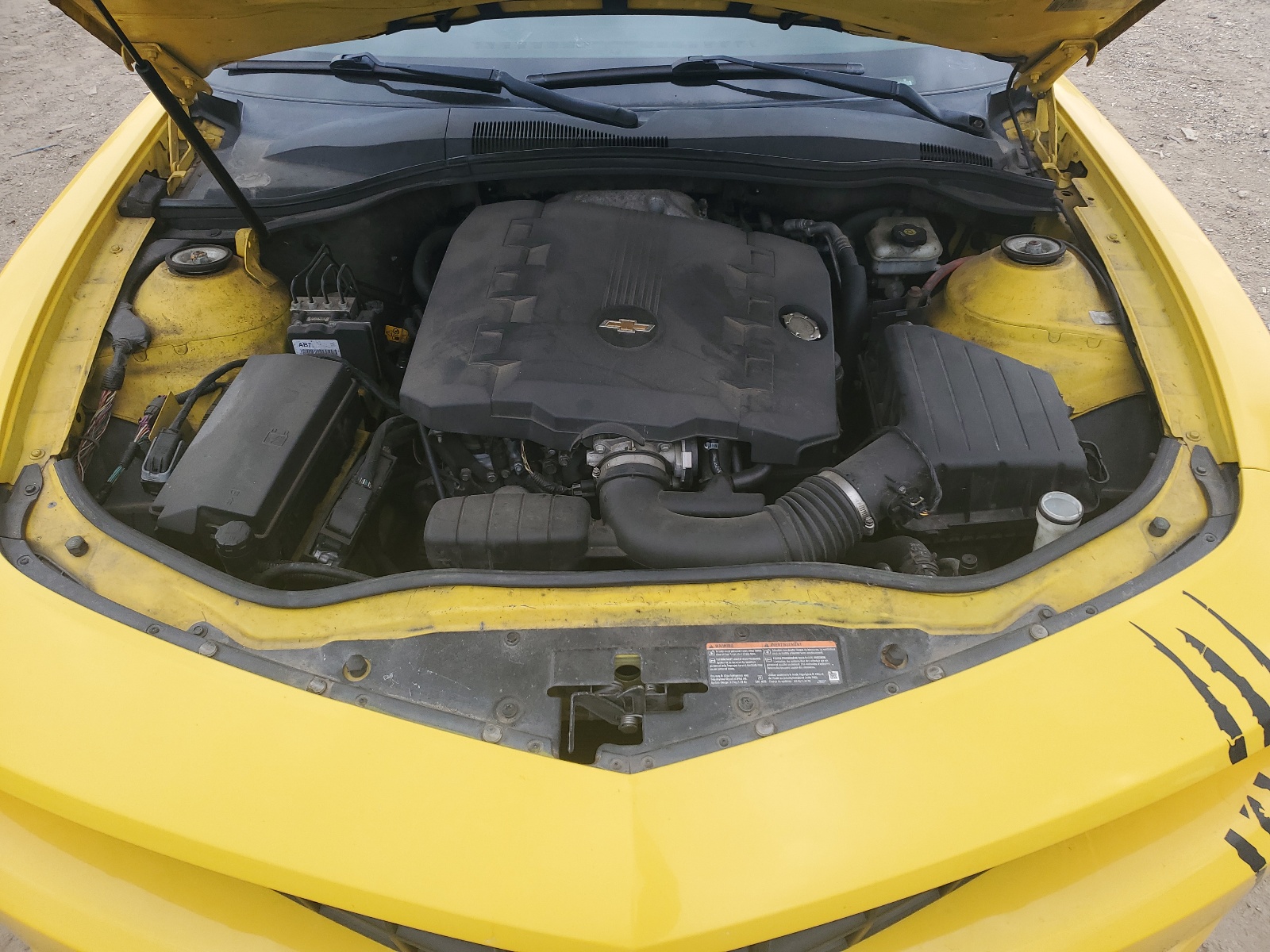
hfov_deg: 67.3
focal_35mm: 26
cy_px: 476
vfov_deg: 53.1
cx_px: 635
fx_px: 954
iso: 50
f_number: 1.5
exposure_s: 1/159
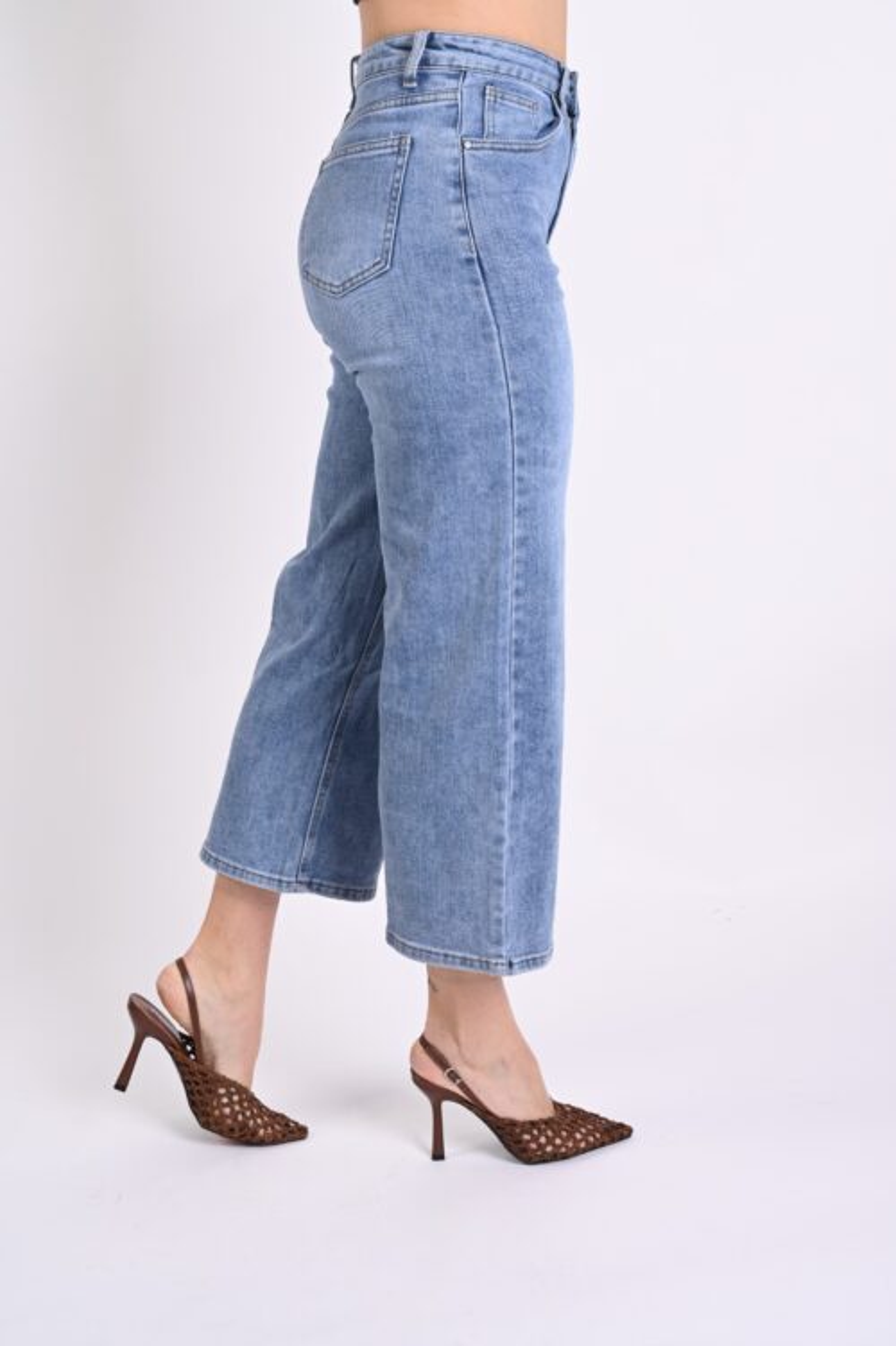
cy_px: 673
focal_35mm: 51
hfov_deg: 26.5
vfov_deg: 38.9
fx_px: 1906
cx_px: 448
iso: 125
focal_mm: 51
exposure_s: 1/125
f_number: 10
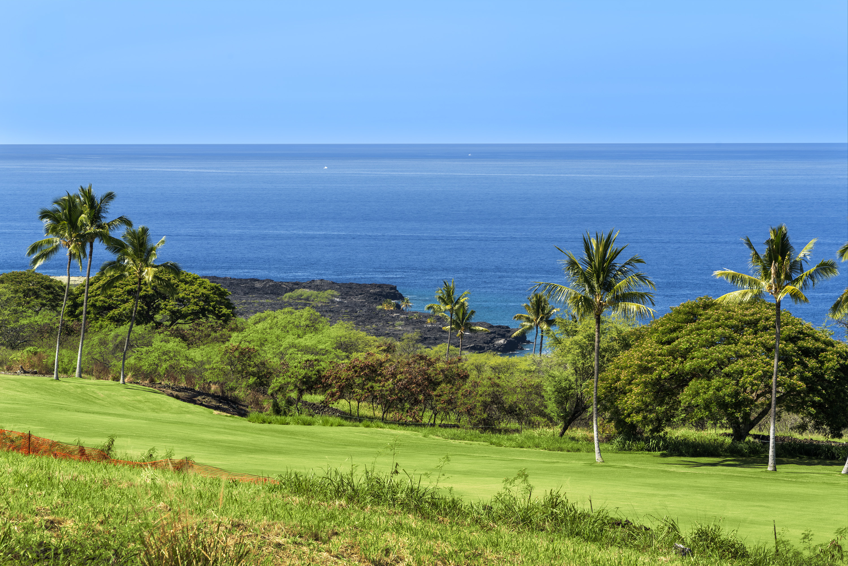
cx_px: 424
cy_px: 283
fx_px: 2709
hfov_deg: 17.8
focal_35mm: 115
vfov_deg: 11.9
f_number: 11
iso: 100
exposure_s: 1/250
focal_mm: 115
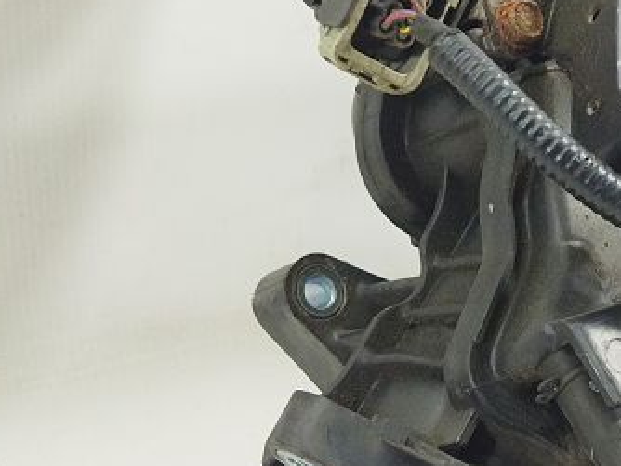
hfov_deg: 19.9
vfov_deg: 15.3
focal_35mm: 97
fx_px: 1741
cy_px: 251
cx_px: 528
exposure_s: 1/100
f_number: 1.79
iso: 160
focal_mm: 4.71
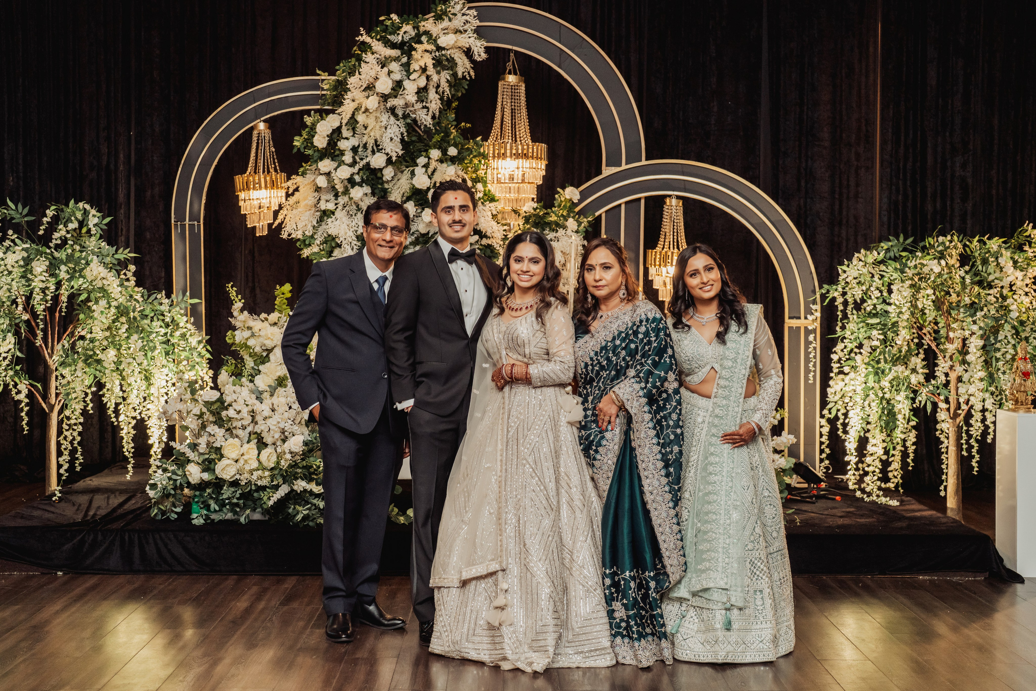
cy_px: 346
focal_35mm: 50
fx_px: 1439
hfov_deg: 39.6
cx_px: 518
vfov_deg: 27.0
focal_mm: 50
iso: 1600
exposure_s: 1/160
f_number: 4
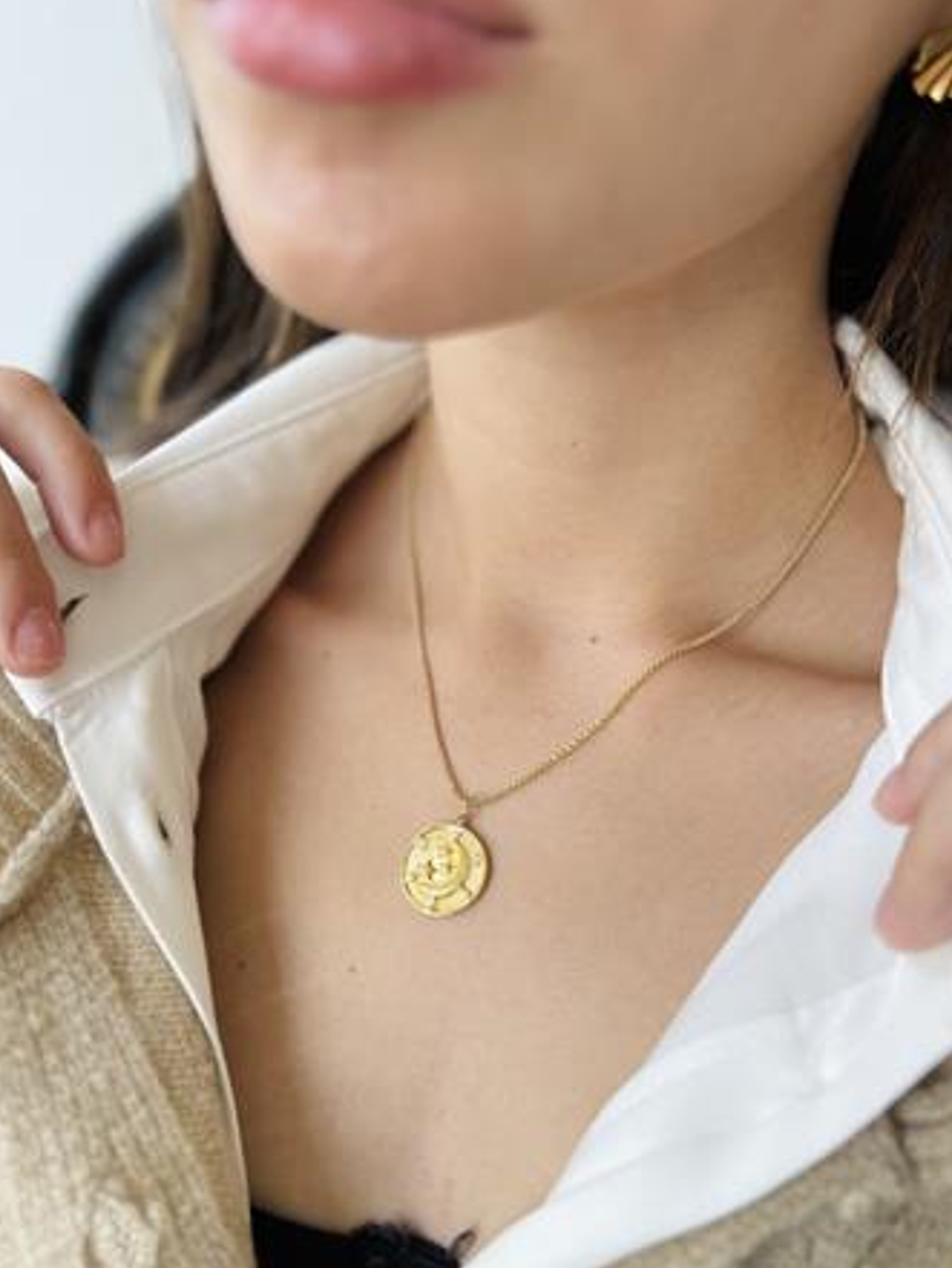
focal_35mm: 29
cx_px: 549
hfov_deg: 48.1
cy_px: 611
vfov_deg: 61.6
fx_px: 1063
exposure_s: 1/181
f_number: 1.78
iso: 64
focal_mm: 6.76
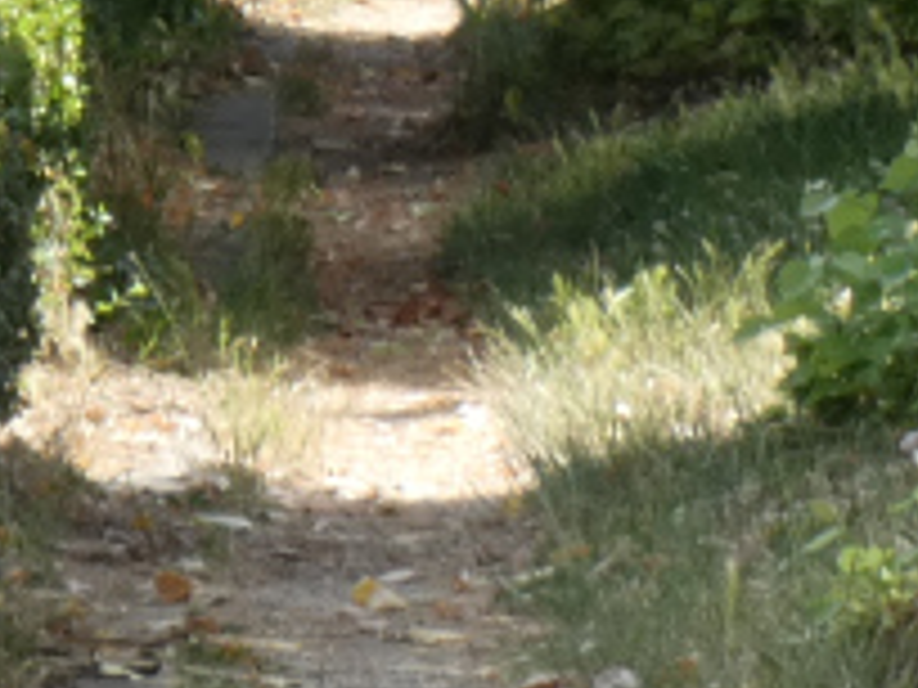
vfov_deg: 1.0
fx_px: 39090
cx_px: -1282
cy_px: -823
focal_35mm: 1474
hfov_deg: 1.3
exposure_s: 1/100
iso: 80
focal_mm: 44.8
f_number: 5.5
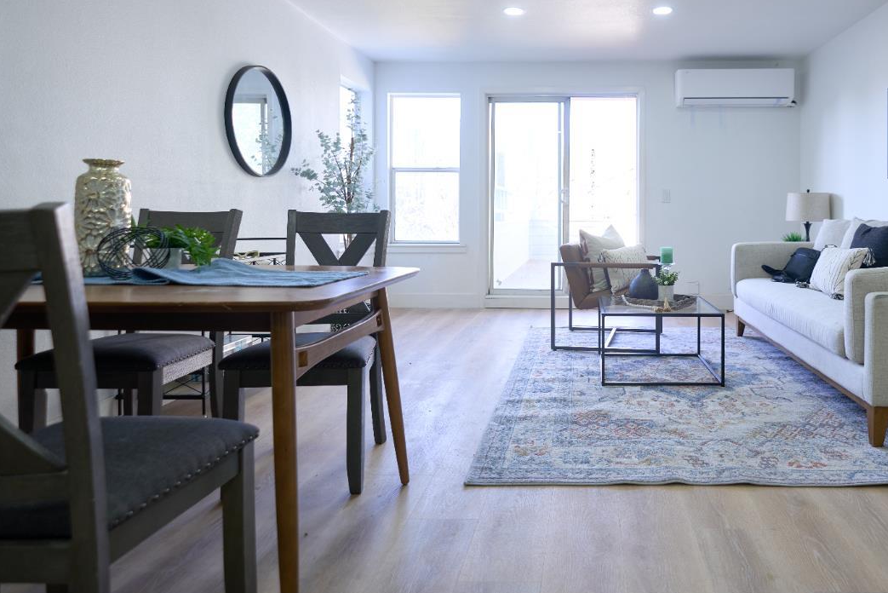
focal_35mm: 23
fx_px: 567
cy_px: 227
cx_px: 581
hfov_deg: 74.1
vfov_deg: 54.6
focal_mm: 16
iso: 100
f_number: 2.8
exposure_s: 1/60
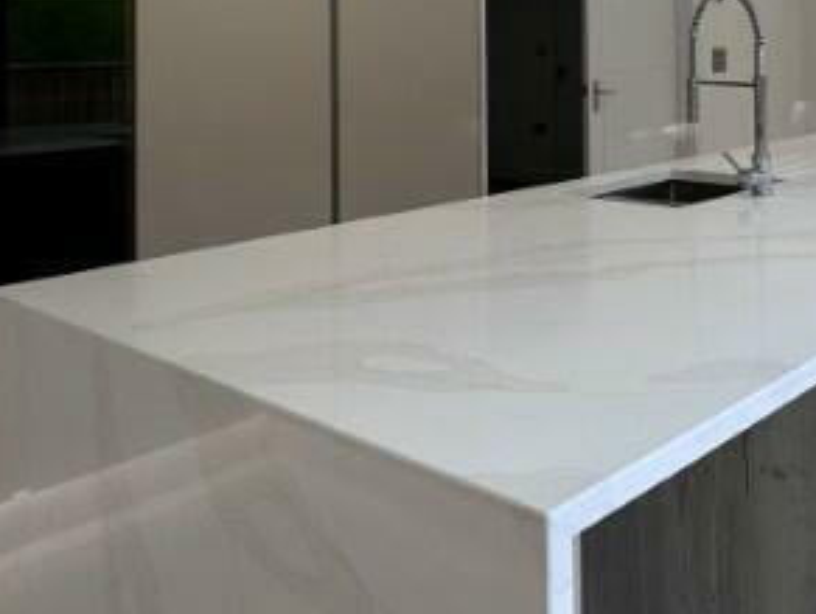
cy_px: 11
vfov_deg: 32.6
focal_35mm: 41
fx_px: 968
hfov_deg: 43.1
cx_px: 677
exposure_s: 1/99
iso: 64
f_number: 2.2
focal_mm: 2.22
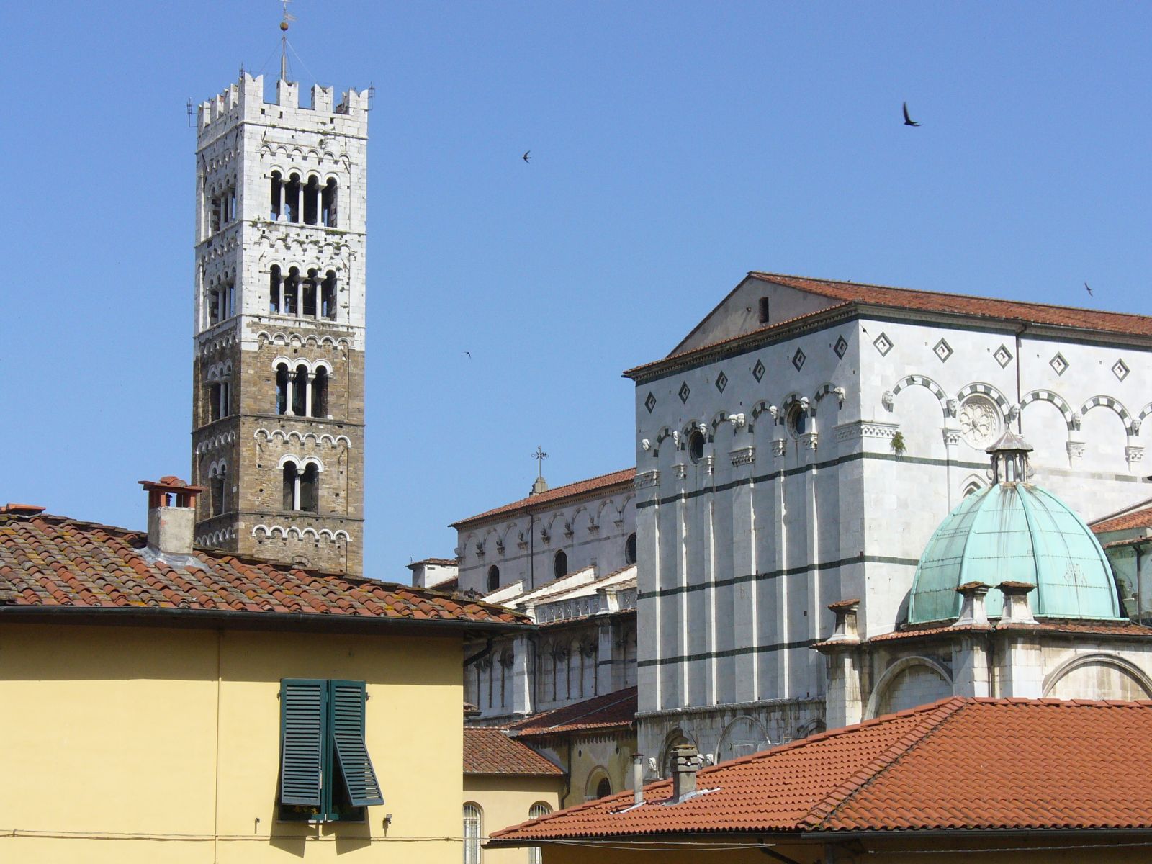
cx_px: 576
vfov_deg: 18.9
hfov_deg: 25.0
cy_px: 432
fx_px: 2596
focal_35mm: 78
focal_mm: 12.8
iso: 100
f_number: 6.6
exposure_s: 1/500
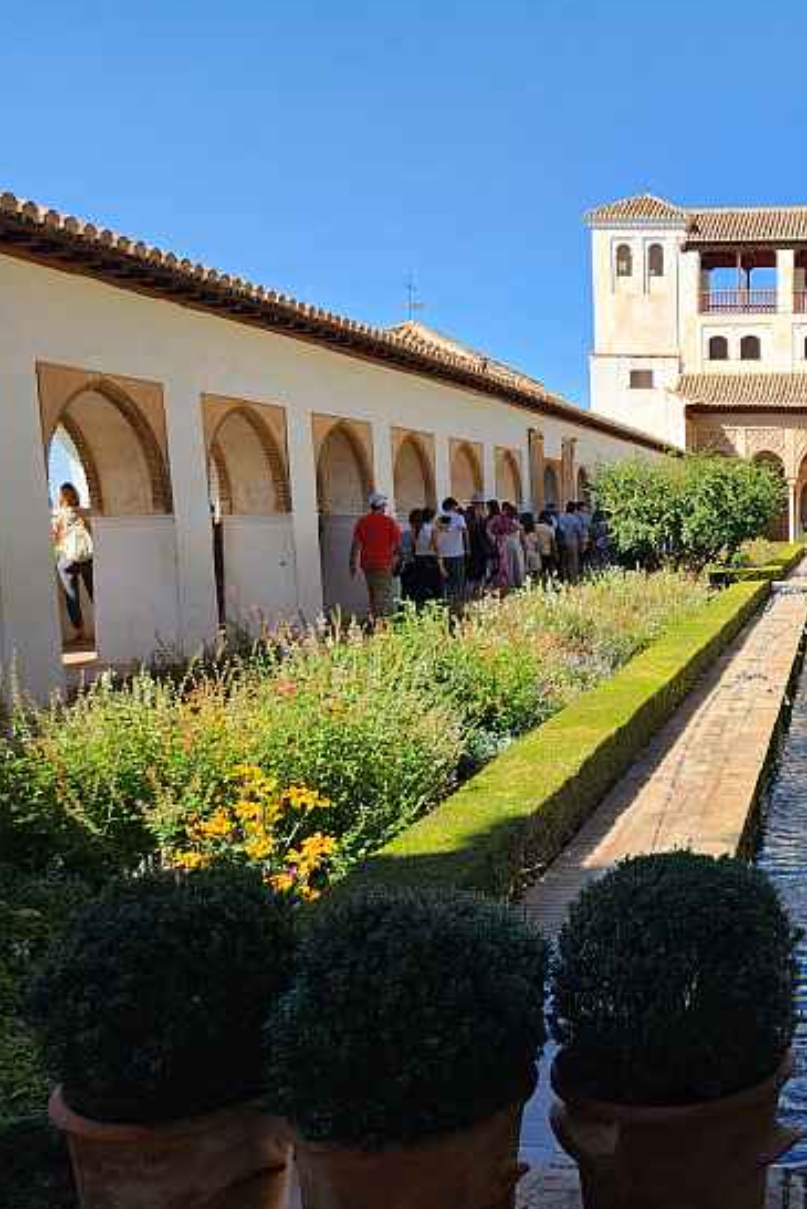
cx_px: 827
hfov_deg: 34.1
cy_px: 612
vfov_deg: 54.4
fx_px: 1176
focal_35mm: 35
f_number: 1.8
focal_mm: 5.4
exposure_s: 1/758
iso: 20
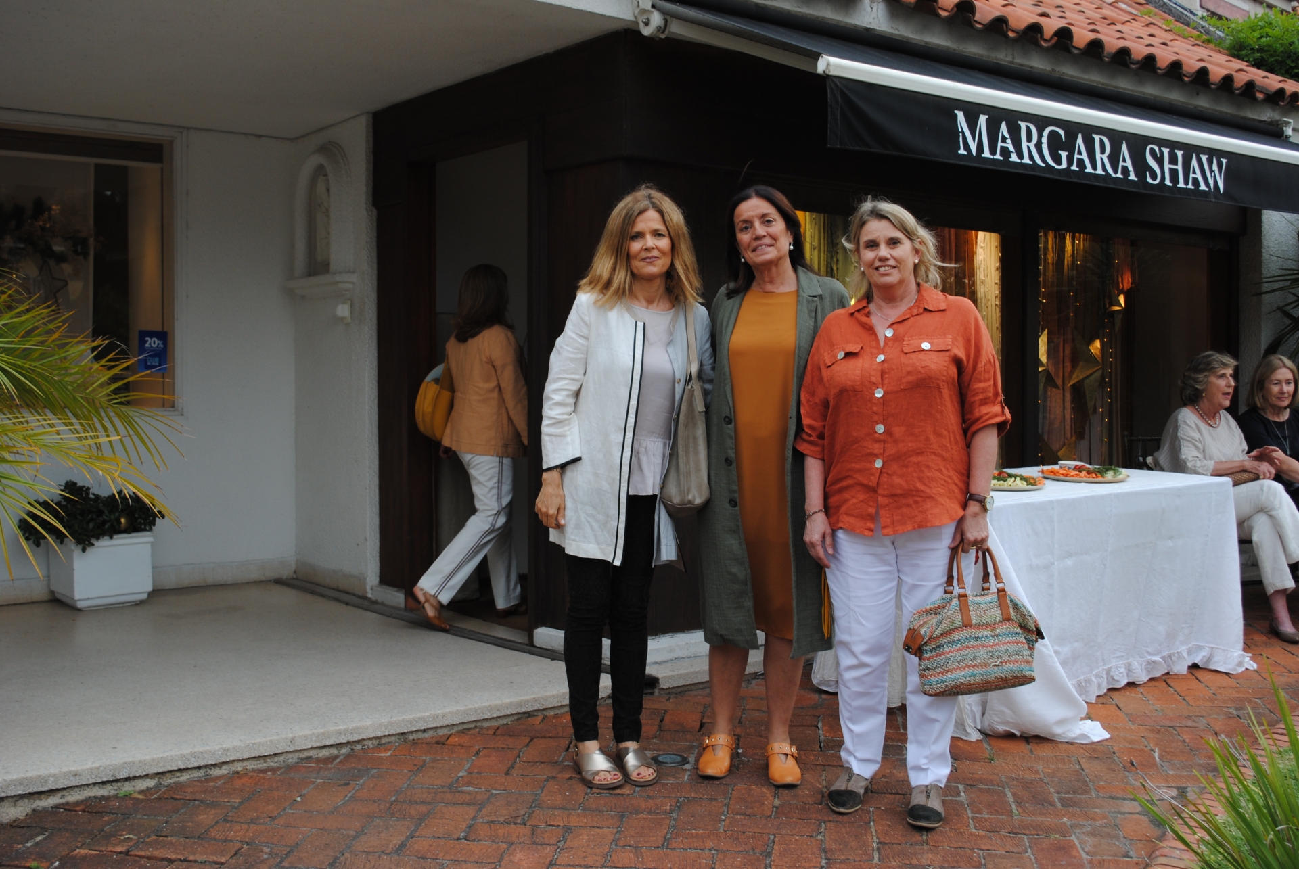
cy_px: 434
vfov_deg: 34.3
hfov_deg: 49.5
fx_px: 1409
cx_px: 650
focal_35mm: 39
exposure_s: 1/125
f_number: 5.6
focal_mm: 26
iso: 125
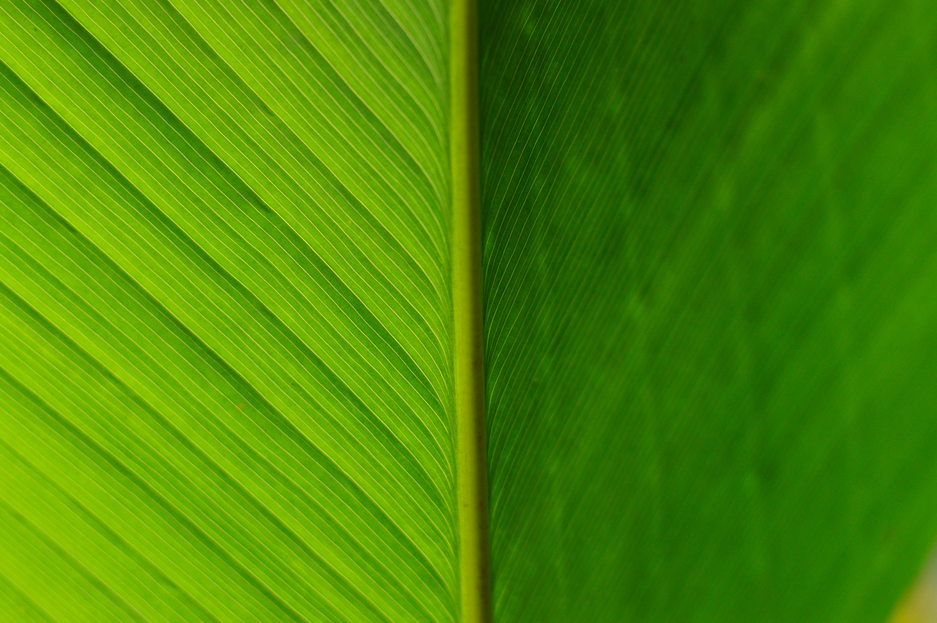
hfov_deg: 27.0
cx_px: 468
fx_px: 1950
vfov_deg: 18.1
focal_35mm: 75
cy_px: 312
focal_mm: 50
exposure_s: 1/4000
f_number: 2.5
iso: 400
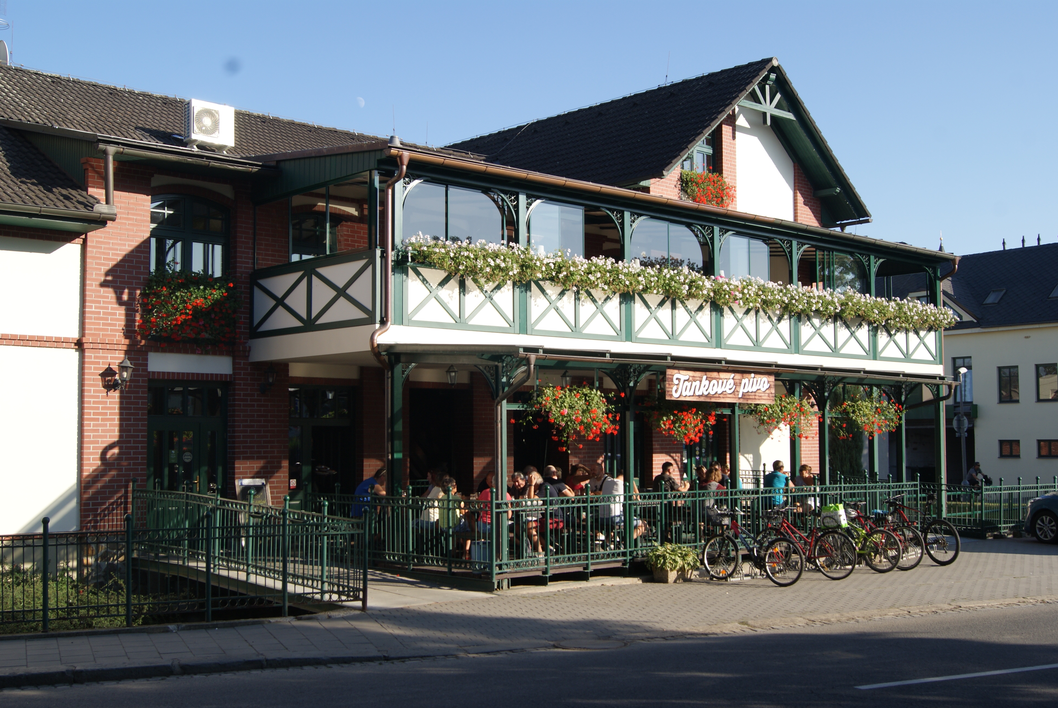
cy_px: 354
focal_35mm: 42
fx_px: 1236
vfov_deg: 32.0
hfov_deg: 46.3
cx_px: 529
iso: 100
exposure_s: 1/100
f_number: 11
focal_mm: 28
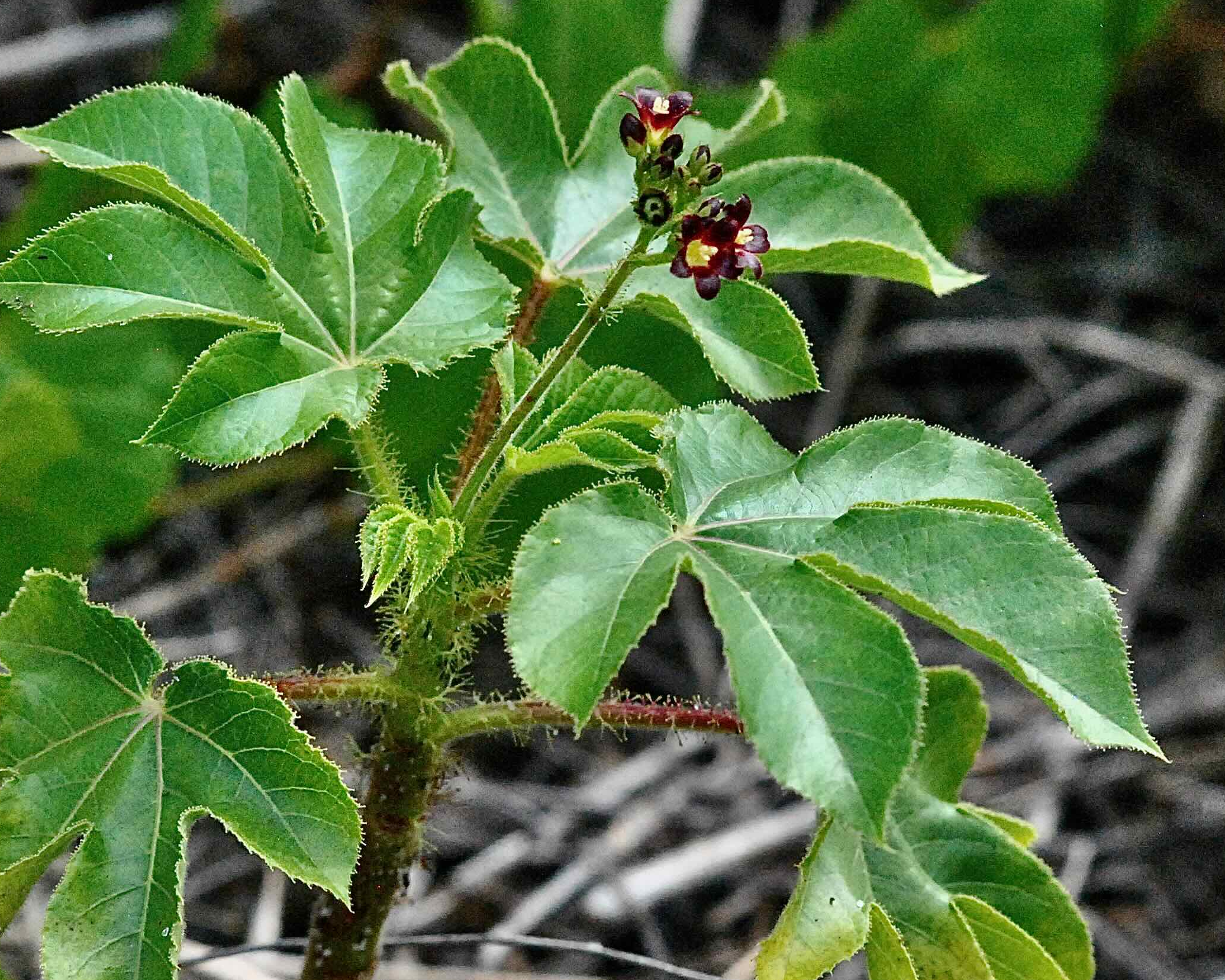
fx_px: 4314
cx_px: 579
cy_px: 489
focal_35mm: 119
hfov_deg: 16.2
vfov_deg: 13.0
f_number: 9
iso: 1600
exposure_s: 1/1250
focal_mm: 70
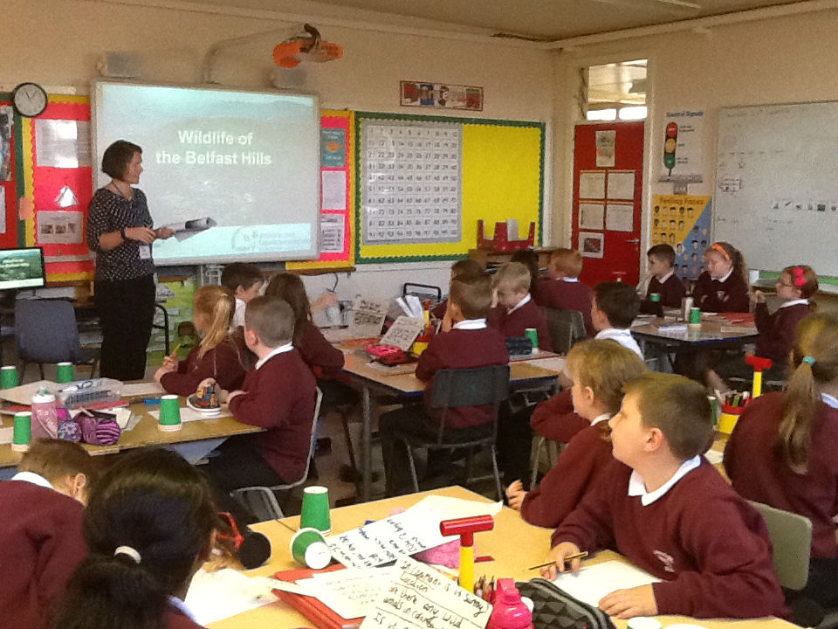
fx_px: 1065
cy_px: 314
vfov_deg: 32.9
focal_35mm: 44
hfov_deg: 42.9
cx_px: 419
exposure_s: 1/30
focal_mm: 2.03
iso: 200
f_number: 2.4
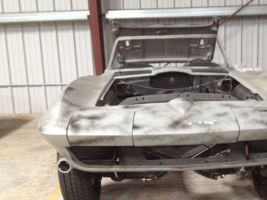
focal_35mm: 55
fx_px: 424
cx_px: 180
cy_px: 134
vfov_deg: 26.4
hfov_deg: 34.6
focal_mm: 4.28
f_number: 2.4
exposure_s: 1/20
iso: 200
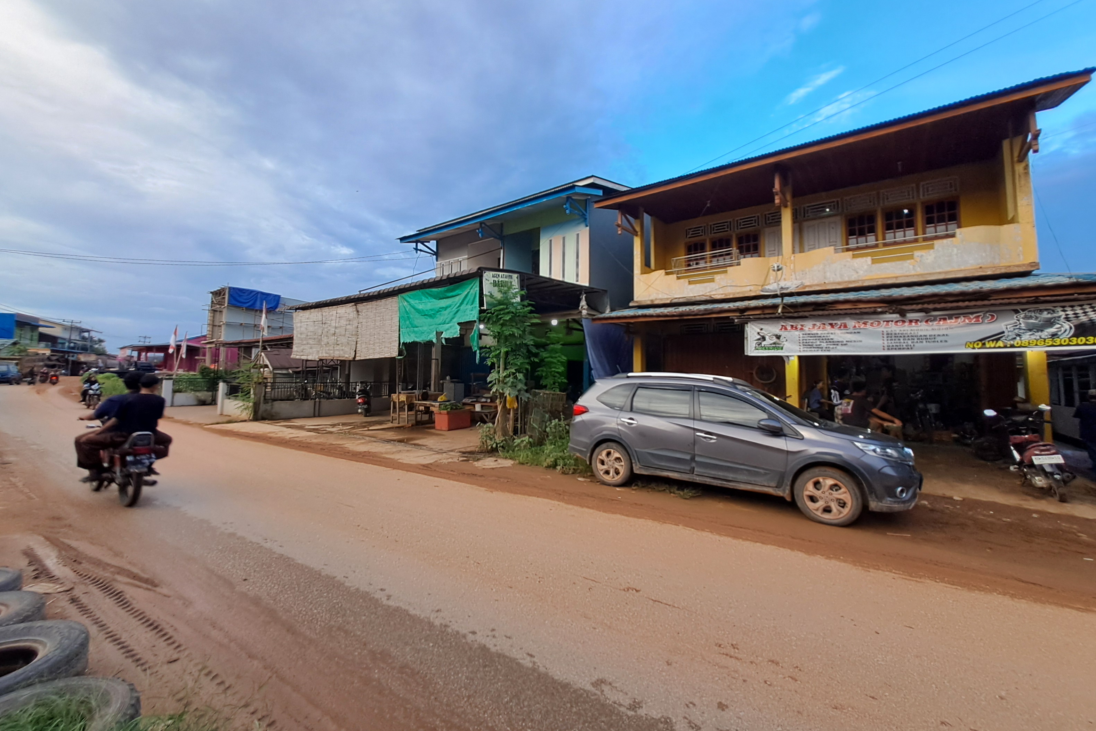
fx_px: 426
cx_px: 545
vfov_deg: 81.1
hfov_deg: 104.2
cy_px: 338
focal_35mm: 14
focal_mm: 1.42
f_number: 2.2
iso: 80
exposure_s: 1/100
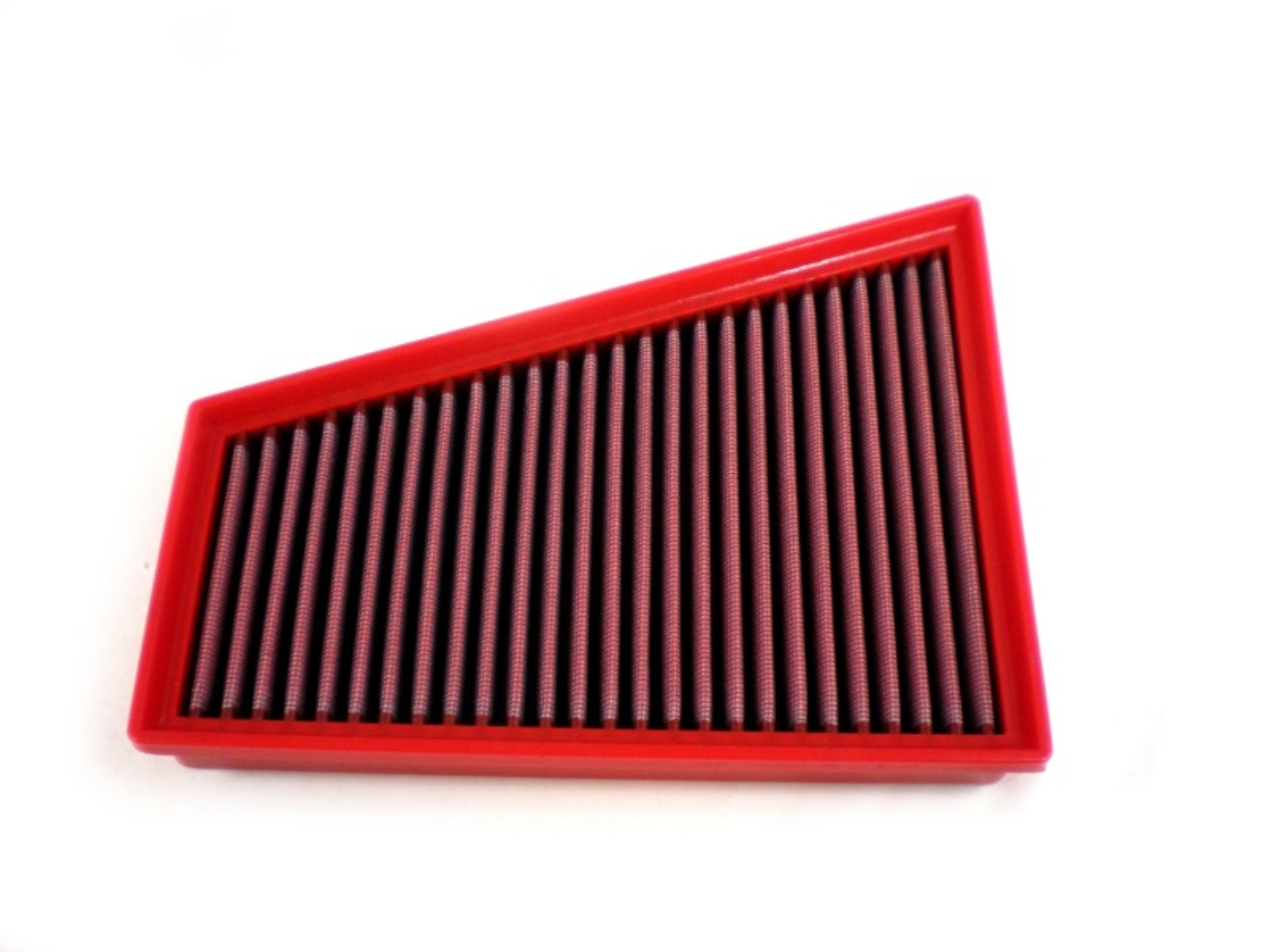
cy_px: 476
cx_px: 634
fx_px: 1393
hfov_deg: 49.0
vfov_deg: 37.7
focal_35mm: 38
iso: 123
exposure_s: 1/59.8
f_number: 3.1
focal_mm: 6.3
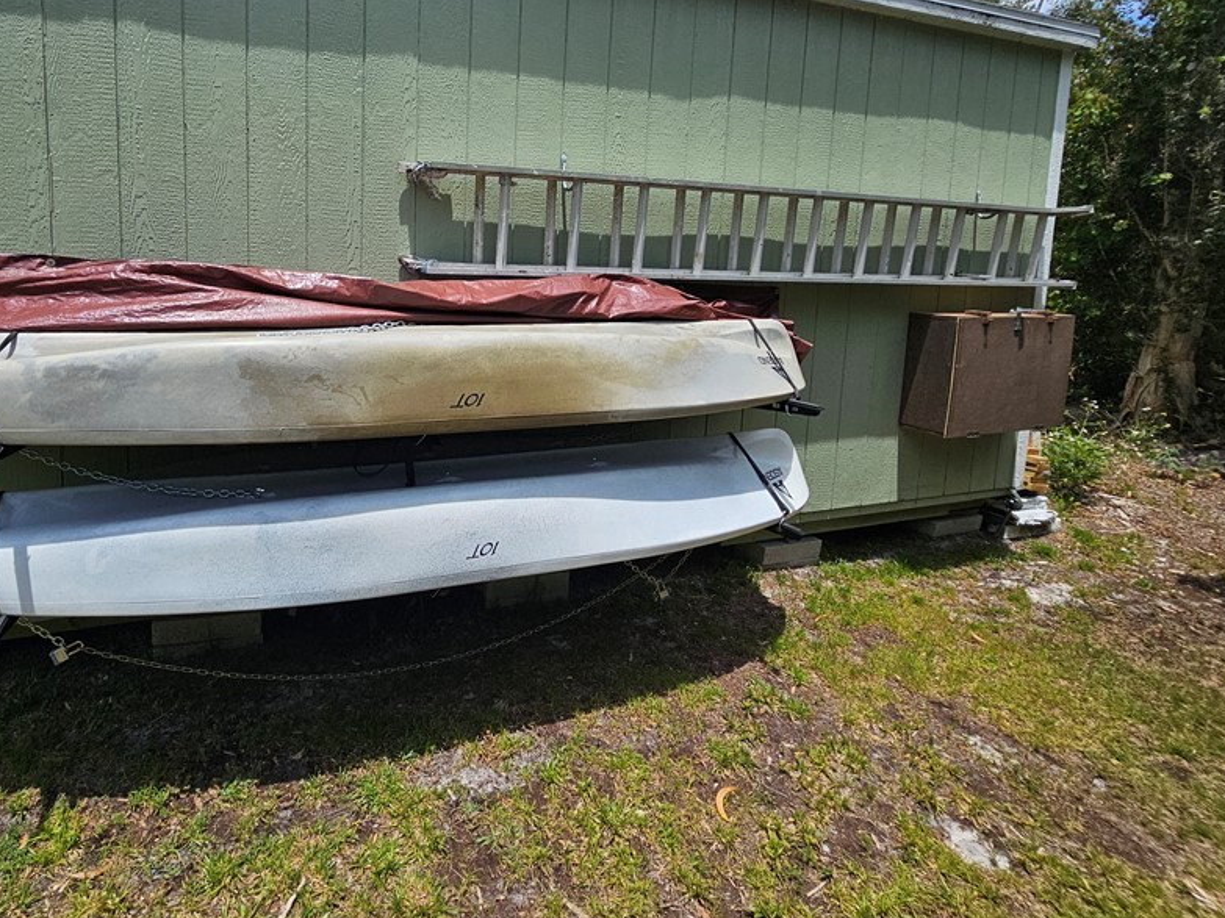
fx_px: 602
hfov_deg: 89.4
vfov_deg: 73.5
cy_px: 349
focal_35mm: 17
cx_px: 466
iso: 50
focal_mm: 2.2
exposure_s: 1/3034
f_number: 2.2
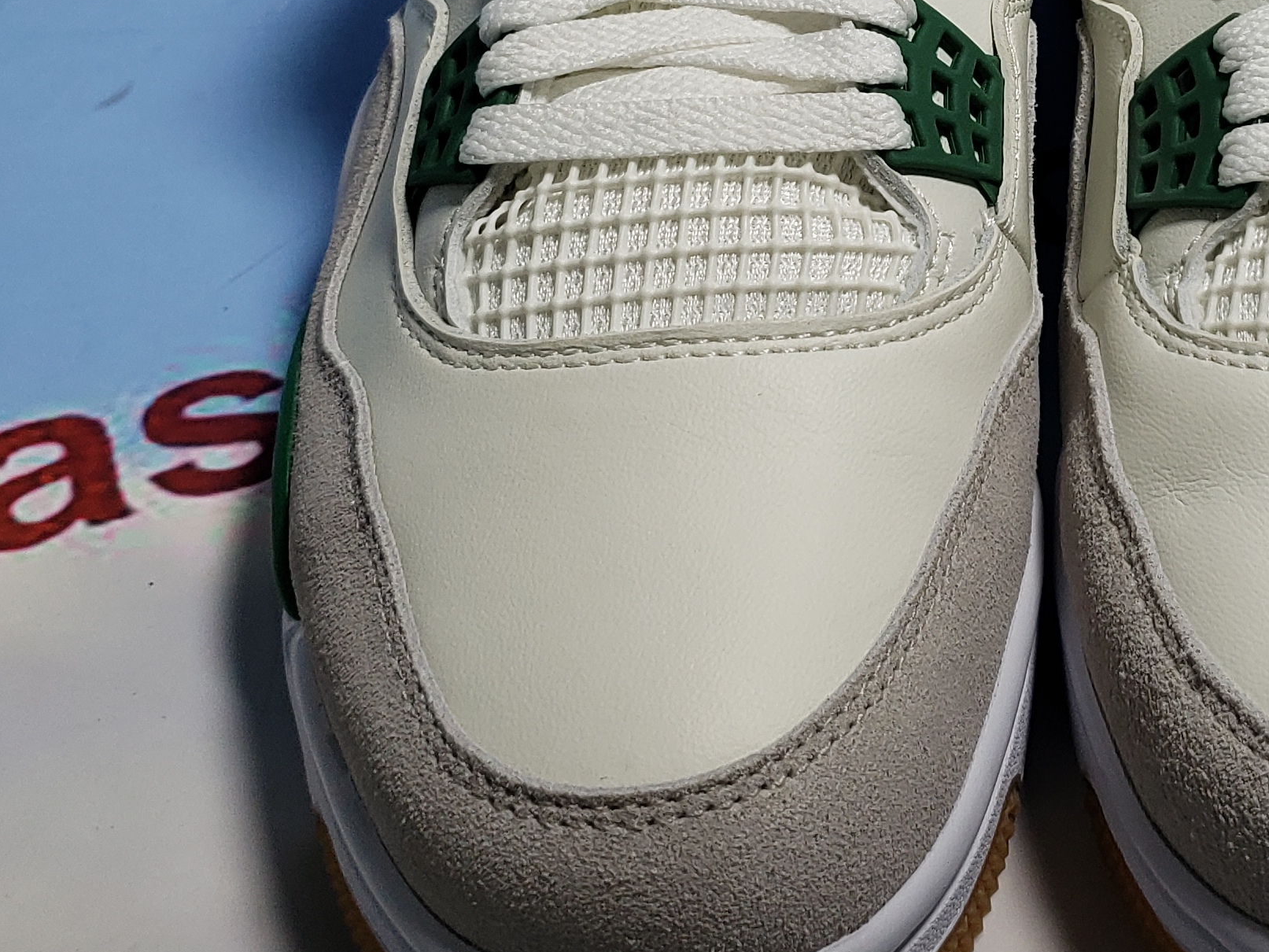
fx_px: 2383
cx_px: 1031
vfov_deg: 22.0
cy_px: 83
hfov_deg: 29.1
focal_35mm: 65
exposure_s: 1/728
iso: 50
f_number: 1.5
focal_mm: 4.3
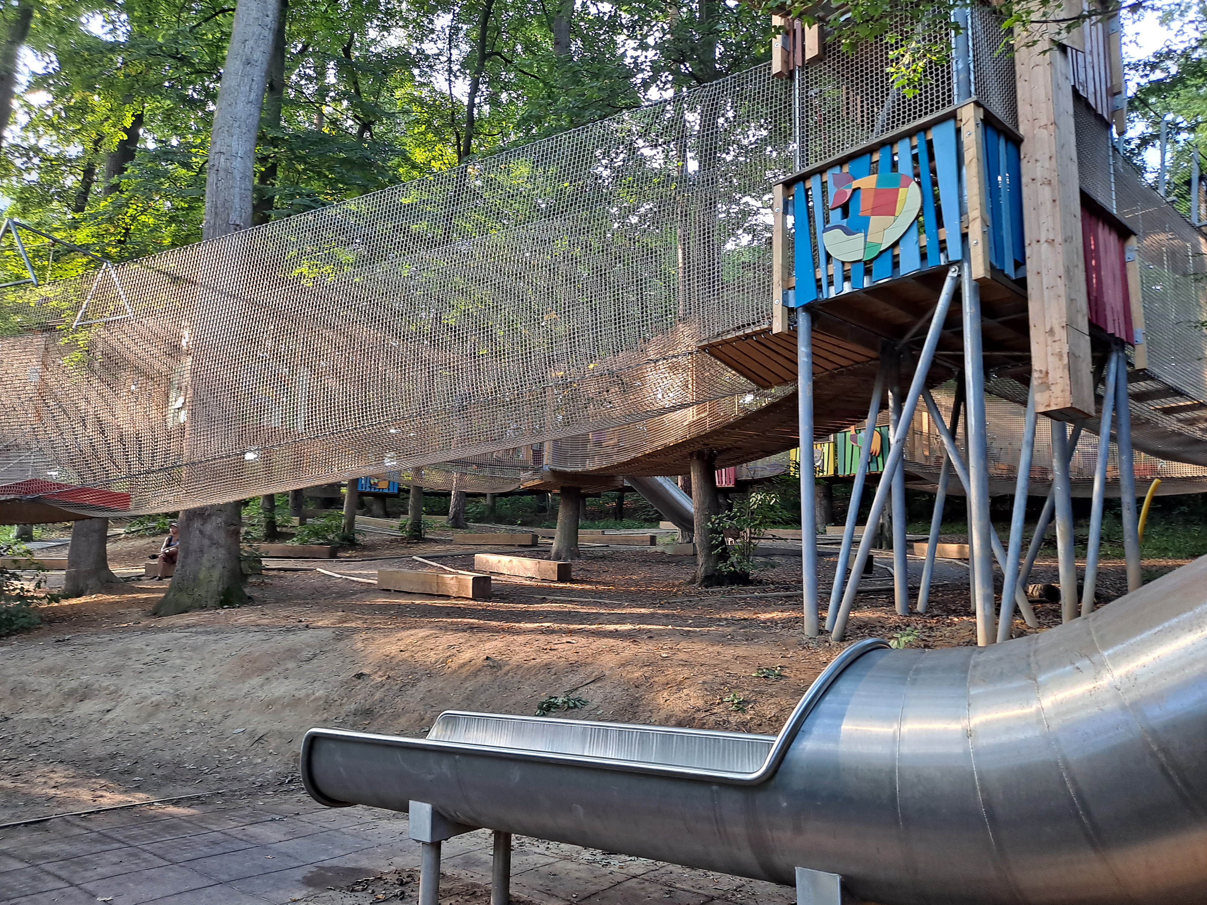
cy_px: 452
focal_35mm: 25
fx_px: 872
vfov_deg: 54.9
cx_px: 604
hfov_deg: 69.4
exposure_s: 1/50
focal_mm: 4.6
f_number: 2
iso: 80
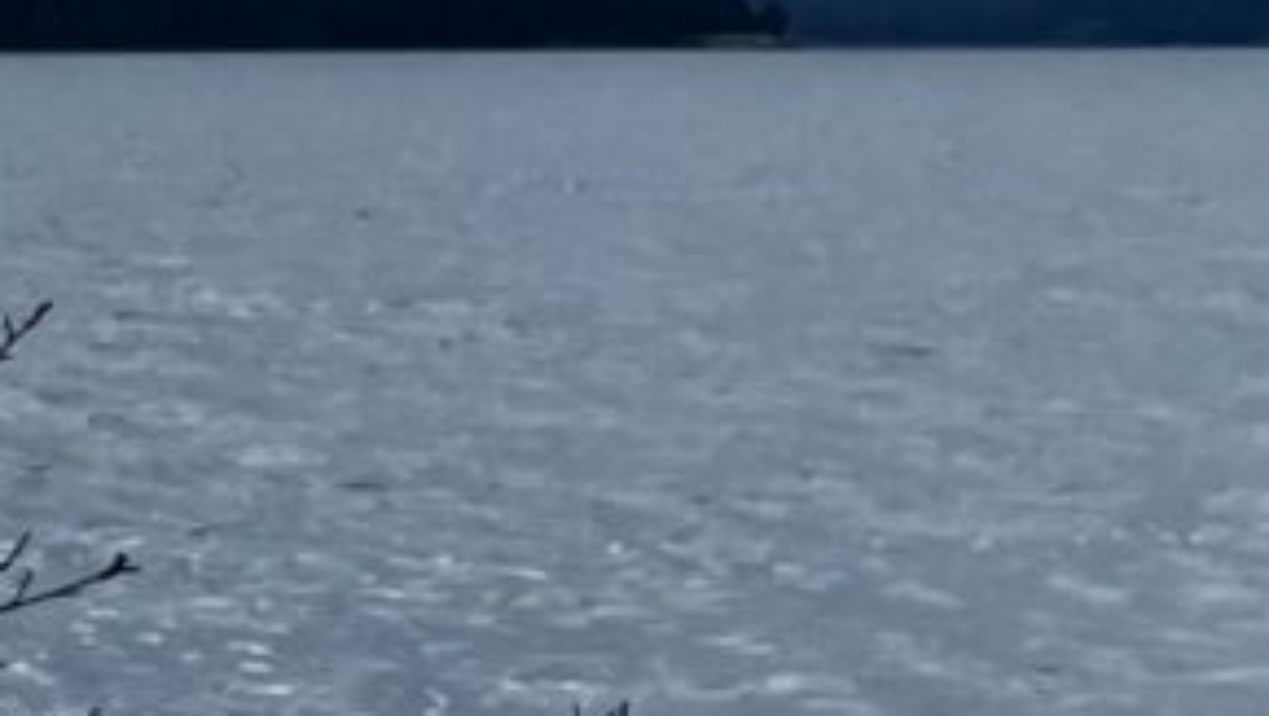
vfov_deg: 6.2
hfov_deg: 9.2
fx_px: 6599
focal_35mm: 196
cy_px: 720
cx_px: -2301
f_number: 1.6
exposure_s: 1/121
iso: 100
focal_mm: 4.2
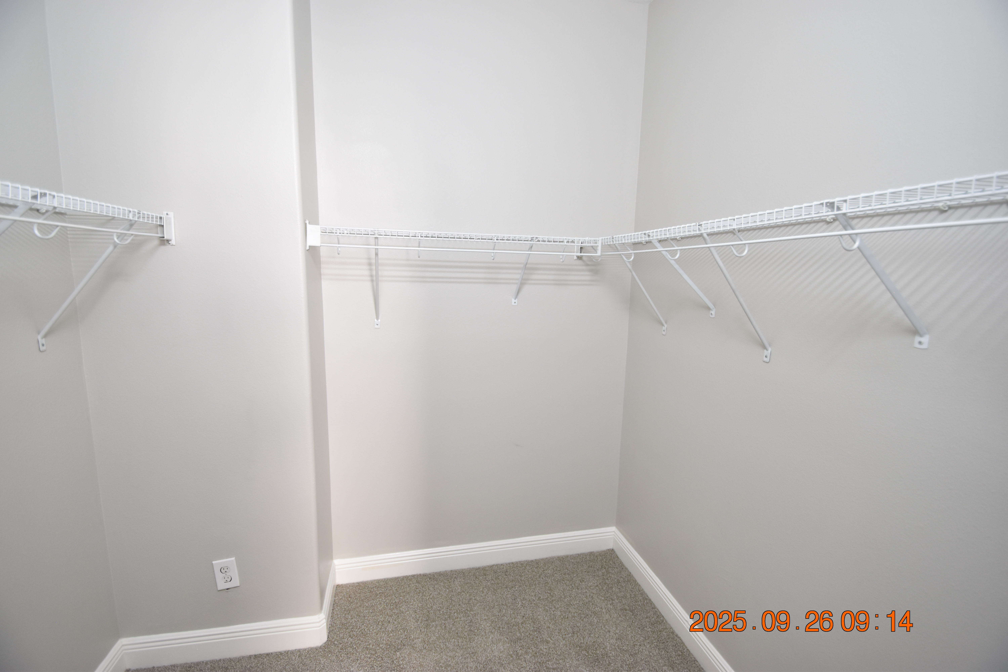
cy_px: 336
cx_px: 504
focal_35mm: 15
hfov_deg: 100.4
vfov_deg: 77.3
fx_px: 420
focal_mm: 10
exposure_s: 1/30
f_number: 3.5
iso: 800
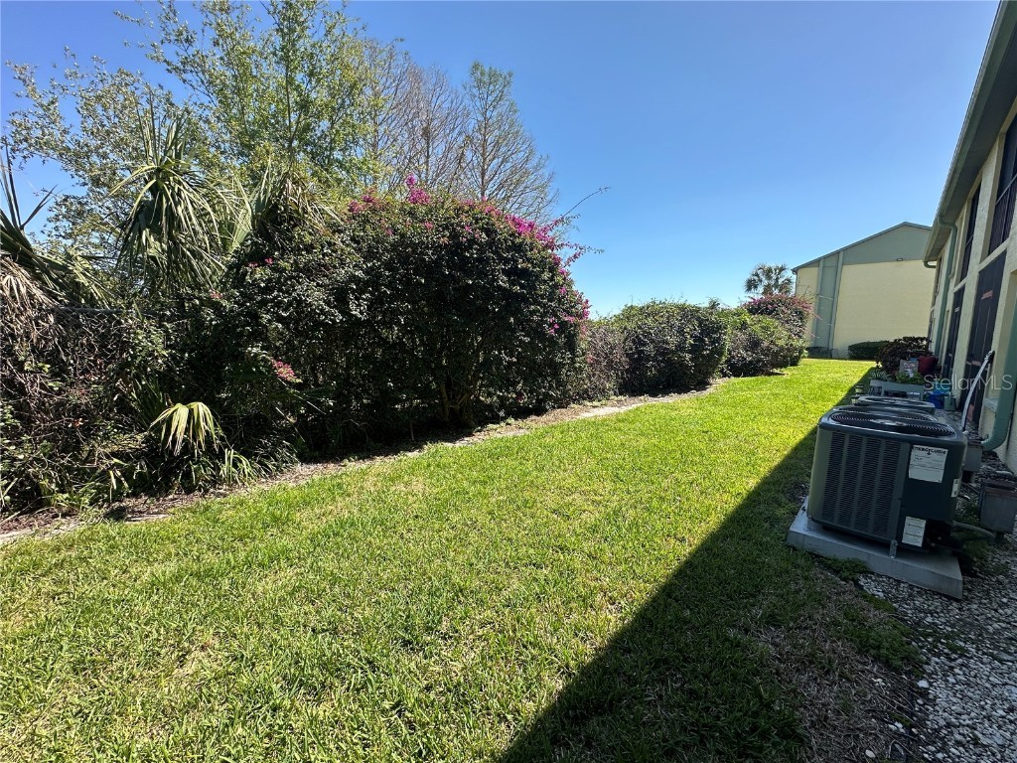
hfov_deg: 102.1
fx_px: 411
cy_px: 382
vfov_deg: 85.7
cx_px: 508
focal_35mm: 14
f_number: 2.2
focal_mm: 2.22
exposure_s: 1/910
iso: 40
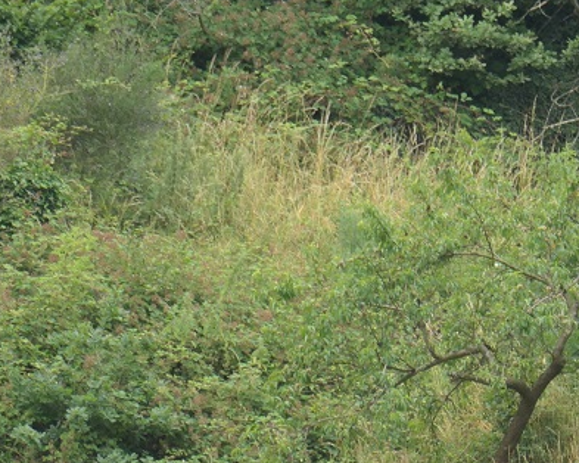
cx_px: 284
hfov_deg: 2.1
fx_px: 16134
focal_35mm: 942
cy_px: 290
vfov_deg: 1.6
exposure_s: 1/125
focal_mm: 132
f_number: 8
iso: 200
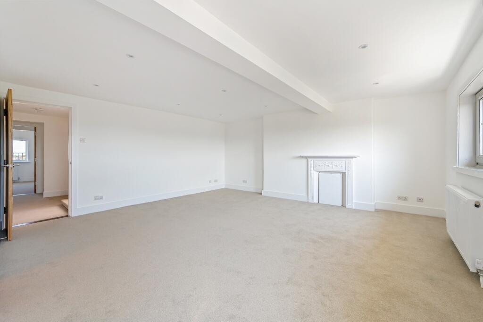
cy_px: 161
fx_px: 188
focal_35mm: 14
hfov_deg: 104.3
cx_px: 242
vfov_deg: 81.2
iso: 200
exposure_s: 1/15
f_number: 9
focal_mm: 14
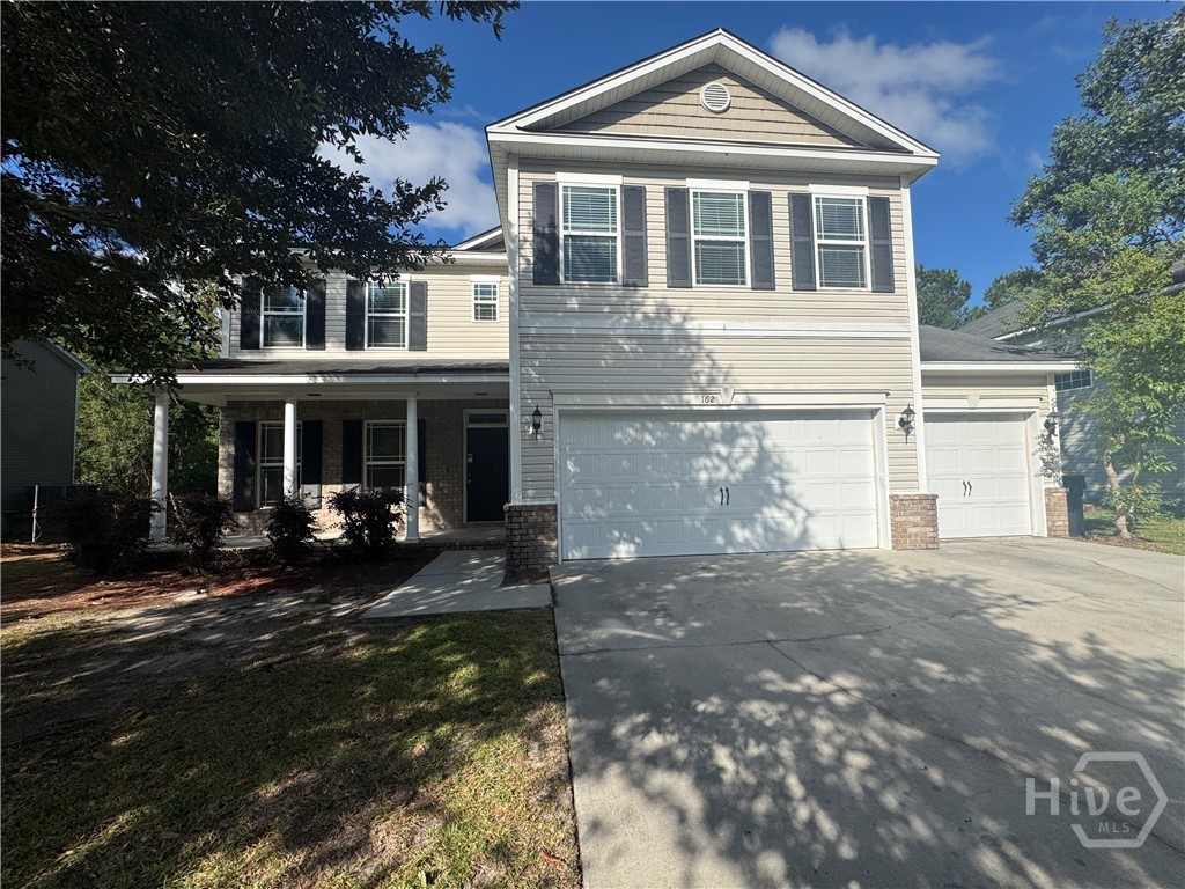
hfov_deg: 102.1
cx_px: 592
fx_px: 479
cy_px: 444
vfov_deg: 85.7
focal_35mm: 14
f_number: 2.2
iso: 50
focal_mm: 2.22
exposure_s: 1/2494
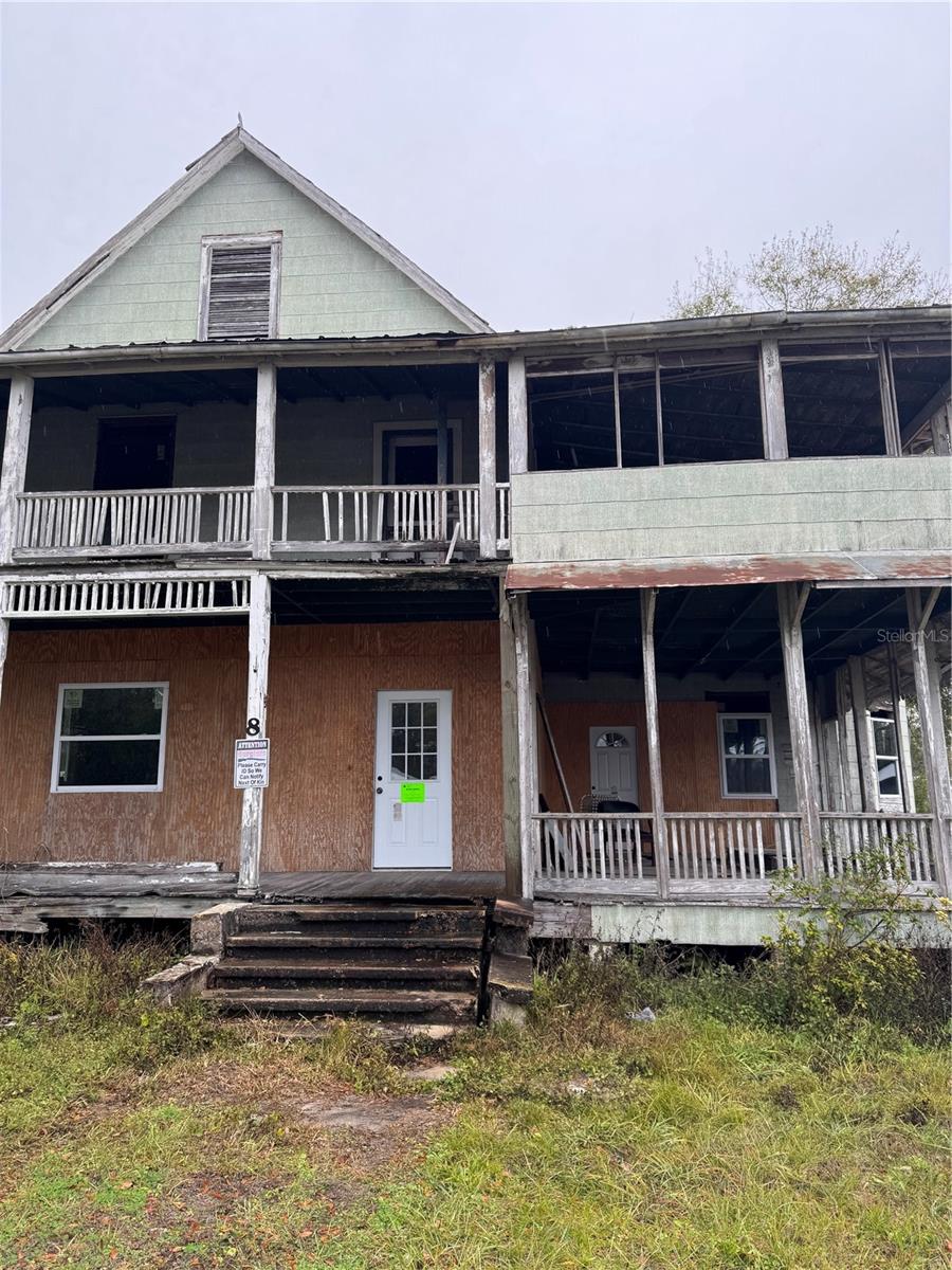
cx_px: 476
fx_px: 880
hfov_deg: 56.8
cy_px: 635
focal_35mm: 24
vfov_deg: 71.6
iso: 64
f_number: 1.78
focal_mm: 6.76
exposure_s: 1/270
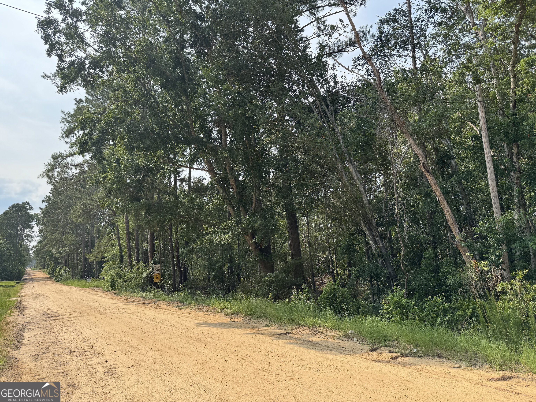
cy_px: 201
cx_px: 268
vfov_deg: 56.8
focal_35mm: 24
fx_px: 372
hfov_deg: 71.6
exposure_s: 1/2174
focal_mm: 6.76
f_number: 1.78
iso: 80
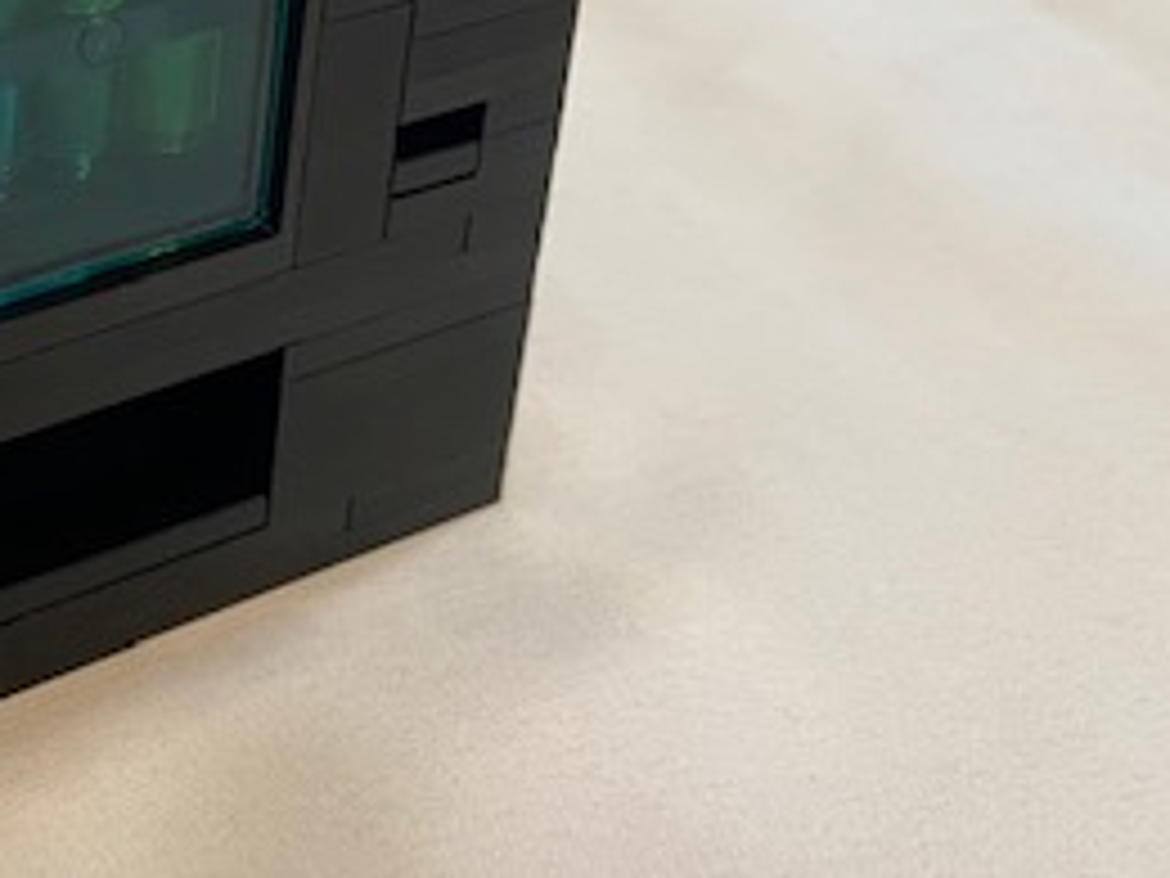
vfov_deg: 21.7
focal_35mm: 64
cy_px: -86
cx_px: -90
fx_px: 2163
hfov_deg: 27.8
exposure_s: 1/60
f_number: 1.8
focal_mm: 4.25
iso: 200
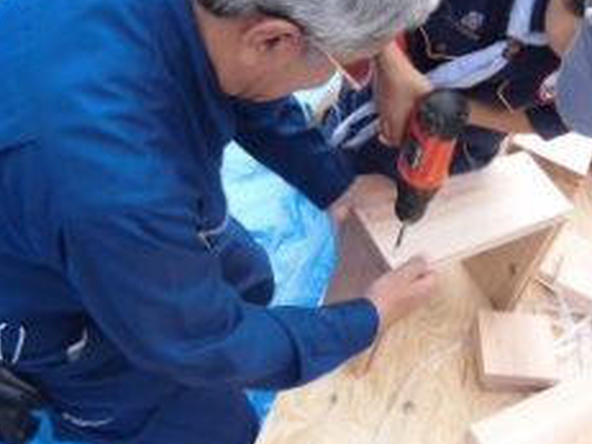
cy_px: 148
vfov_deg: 31.9
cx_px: 368
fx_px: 769
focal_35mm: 45
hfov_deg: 41.8
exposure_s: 1/320
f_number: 2.8
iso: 100
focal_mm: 4.7
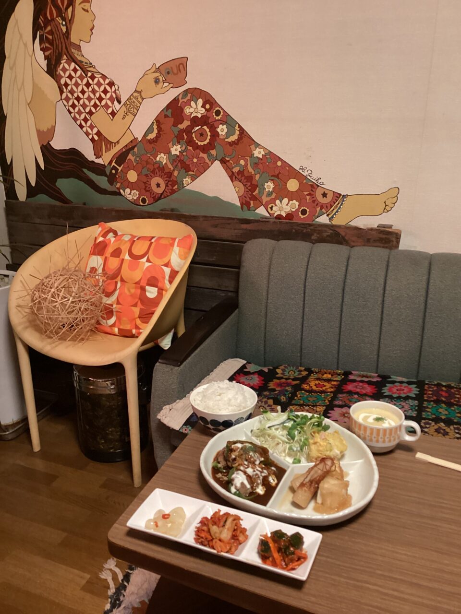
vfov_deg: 58.4
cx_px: 230
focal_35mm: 31
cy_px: 307
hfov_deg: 45.4
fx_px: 550
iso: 320
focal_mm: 3.3
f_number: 2.4
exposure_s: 1/40
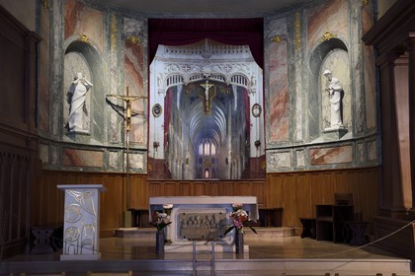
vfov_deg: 31.9
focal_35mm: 42
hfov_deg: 46.4
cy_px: 138
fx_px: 484
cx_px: 208
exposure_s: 1/6
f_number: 5.6
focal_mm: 42
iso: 1600
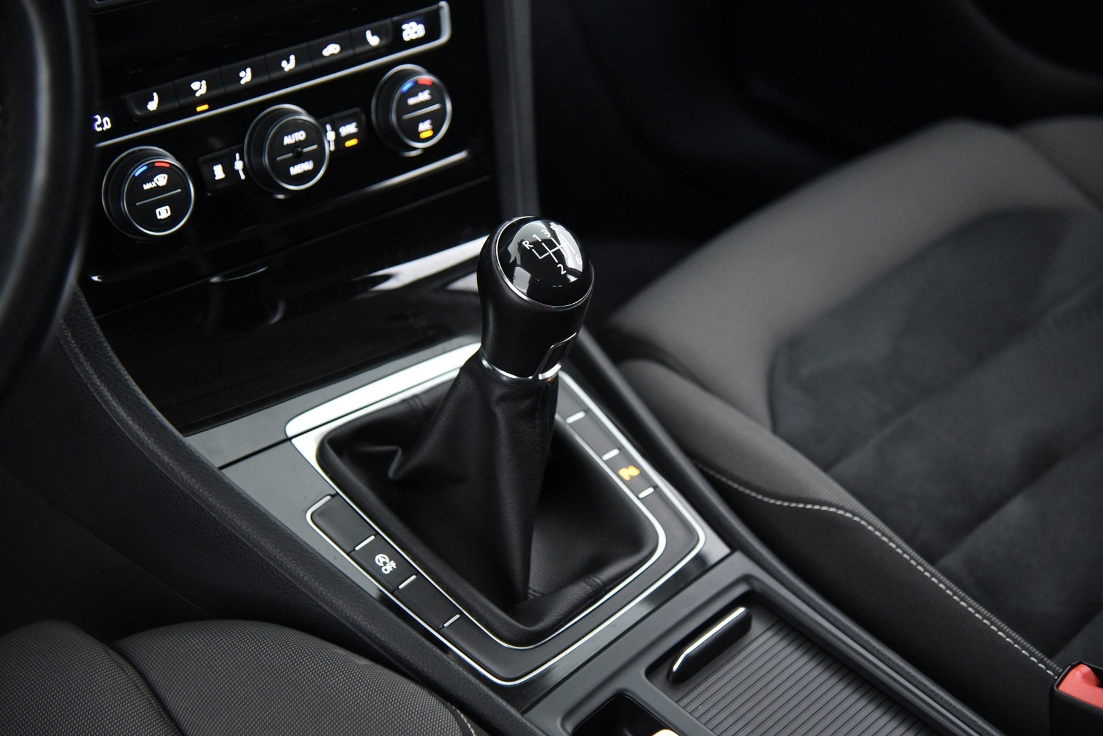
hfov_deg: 30.9
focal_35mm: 65
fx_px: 1992
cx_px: 552
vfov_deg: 20.9
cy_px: 368
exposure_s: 1/20
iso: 4000
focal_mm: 65
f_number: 4
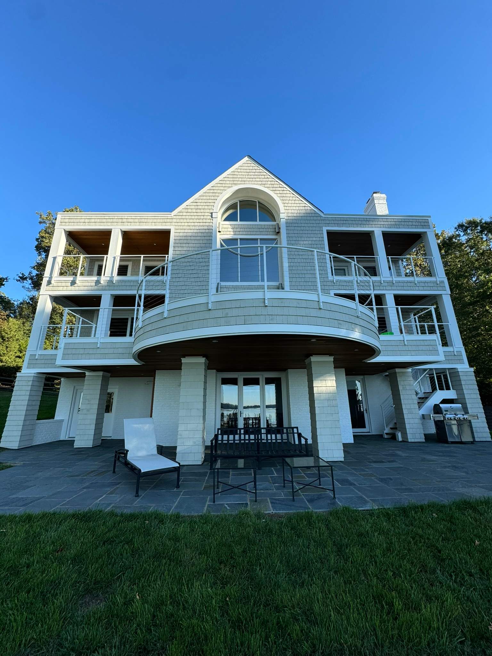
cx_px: 246
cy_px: 328
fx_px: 265
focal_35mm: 14
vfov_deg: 102.1
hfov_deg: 85.7
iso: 40
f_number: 2.2
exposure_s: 1/470
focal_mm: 2.22
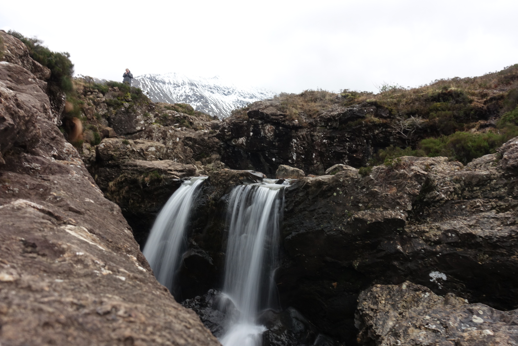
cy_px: 173
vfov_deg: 53.2
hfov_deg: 73.7
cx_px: 259
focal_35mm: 24
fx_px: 346
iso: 125
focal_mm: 8.8
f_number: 9
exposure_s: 1/2.5
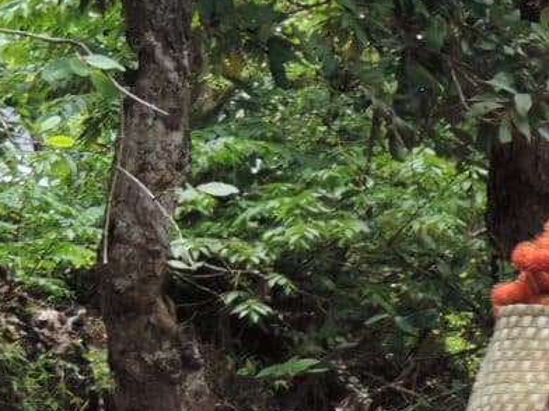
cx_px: 797
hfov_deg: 7.6
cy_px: 424
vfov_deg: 5.8
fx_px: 4076
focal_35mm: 257
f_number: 3.9
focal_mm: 12.4
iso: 80
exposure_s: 1/160
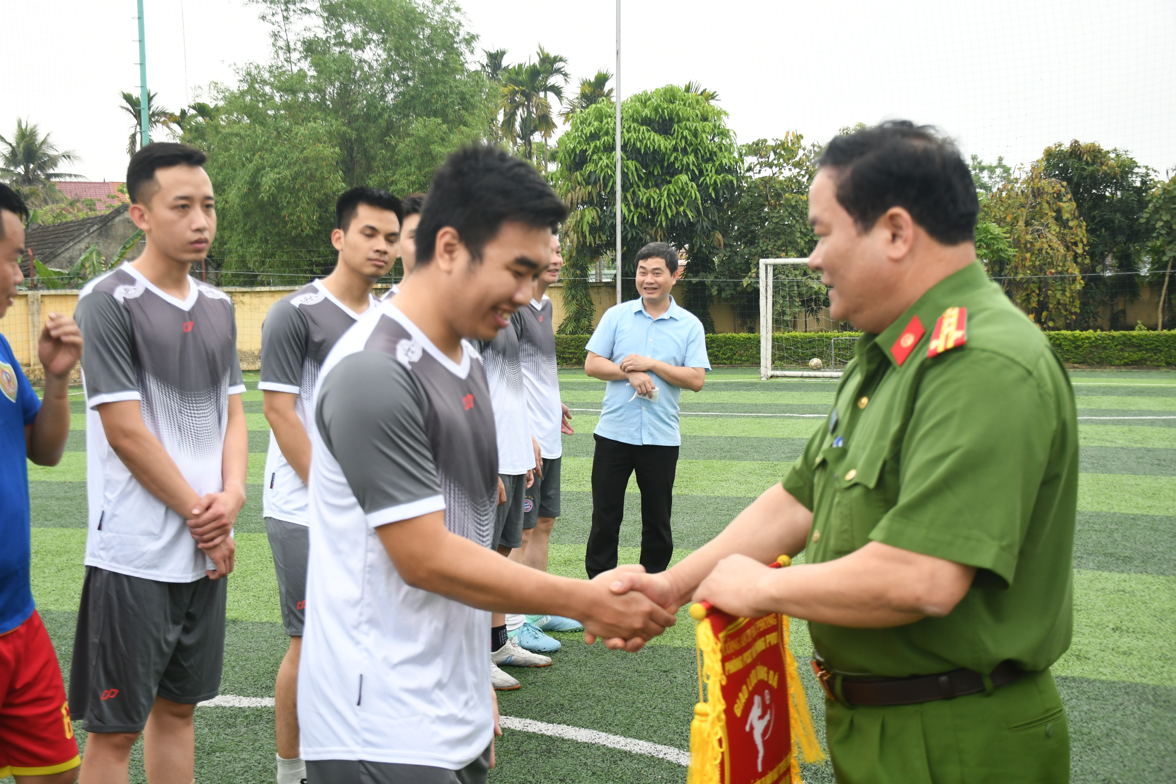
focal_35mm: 40
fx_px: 1323
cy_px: 392
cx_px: 588
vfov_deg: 33.0
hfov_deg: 47.9
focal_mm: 27
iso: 640
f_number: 5.6
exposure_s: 1/200
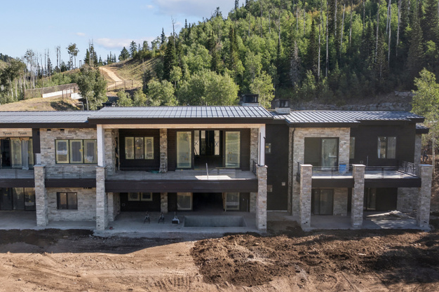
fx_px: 439
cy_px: 164
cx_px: 186
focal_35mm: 36
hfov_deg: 52.9
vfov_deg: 36.8
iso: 130
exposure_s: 1/200
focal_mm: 8.38
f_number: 2.8
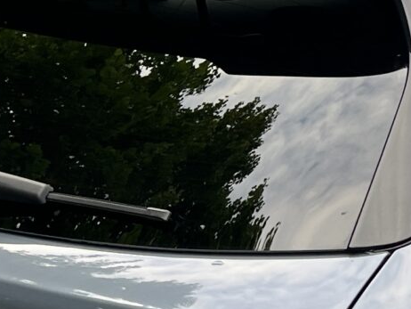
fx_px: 1711
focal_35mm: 144
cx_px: 556
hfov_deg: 13.2
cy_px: 313
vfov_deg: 10.2
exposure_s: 1/124
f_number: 1.5
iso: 32
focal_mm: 5.7
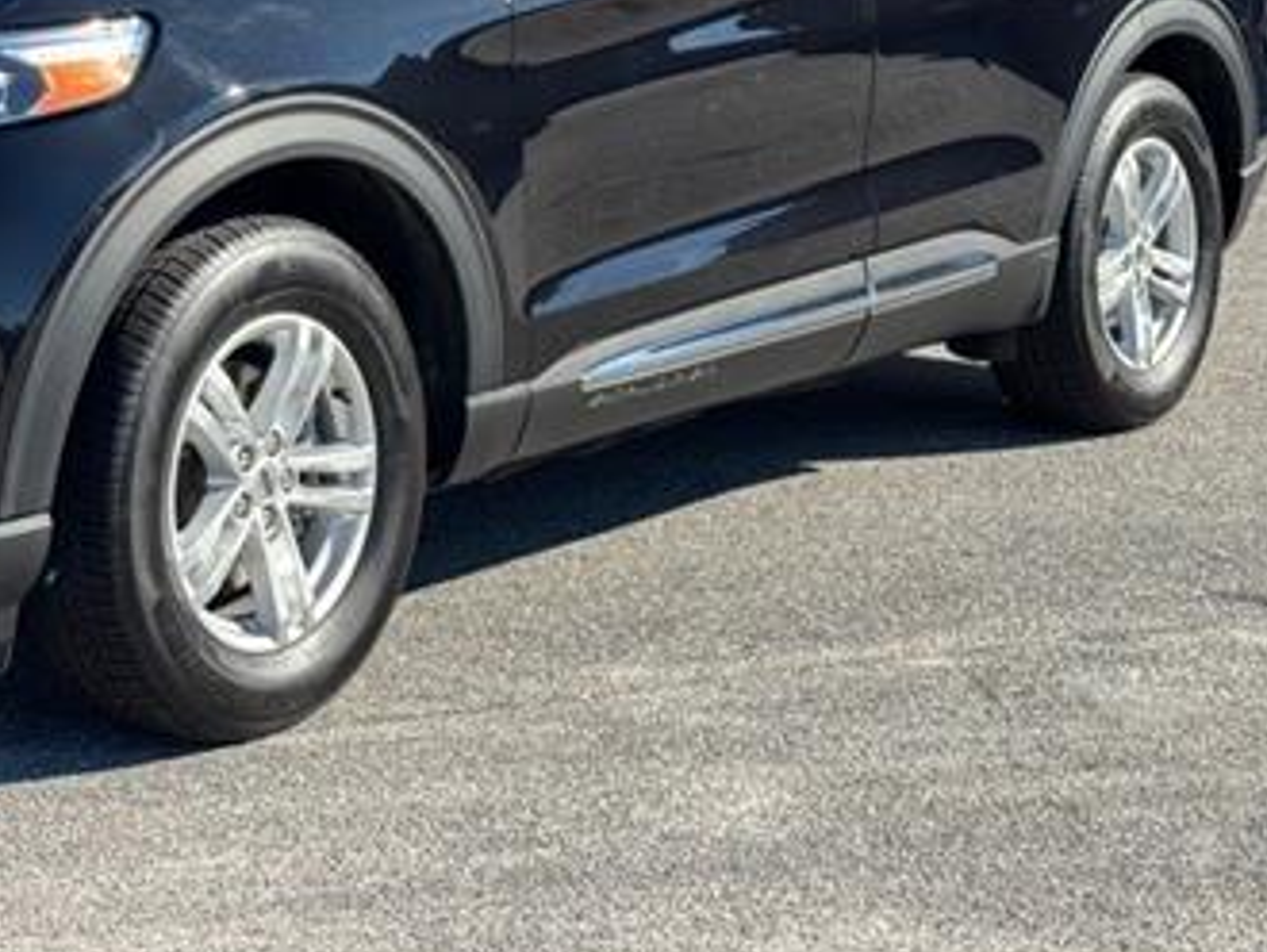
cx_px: 265
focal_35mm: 93
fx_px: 3406
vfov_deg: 15.8
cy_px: 207
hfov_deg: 20.8
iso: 64
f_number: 1.78
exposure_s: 1/2252
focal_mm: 6.76
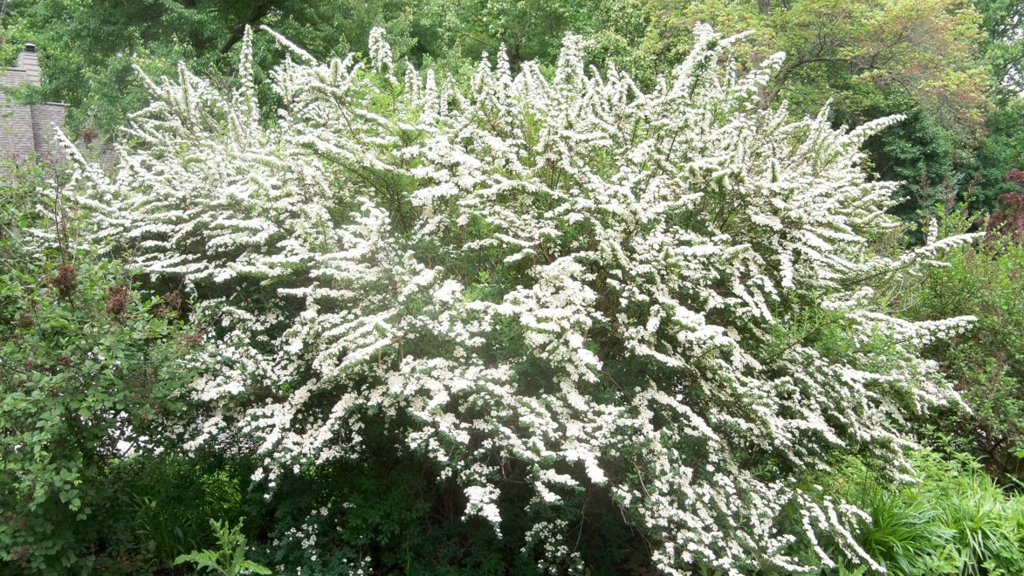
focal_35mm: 39
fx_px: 1059
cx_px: 514
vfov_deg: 30.4
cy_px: 311
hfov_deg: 51.6
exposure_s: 1/160
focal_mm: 6.2
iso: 64
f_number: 3.5
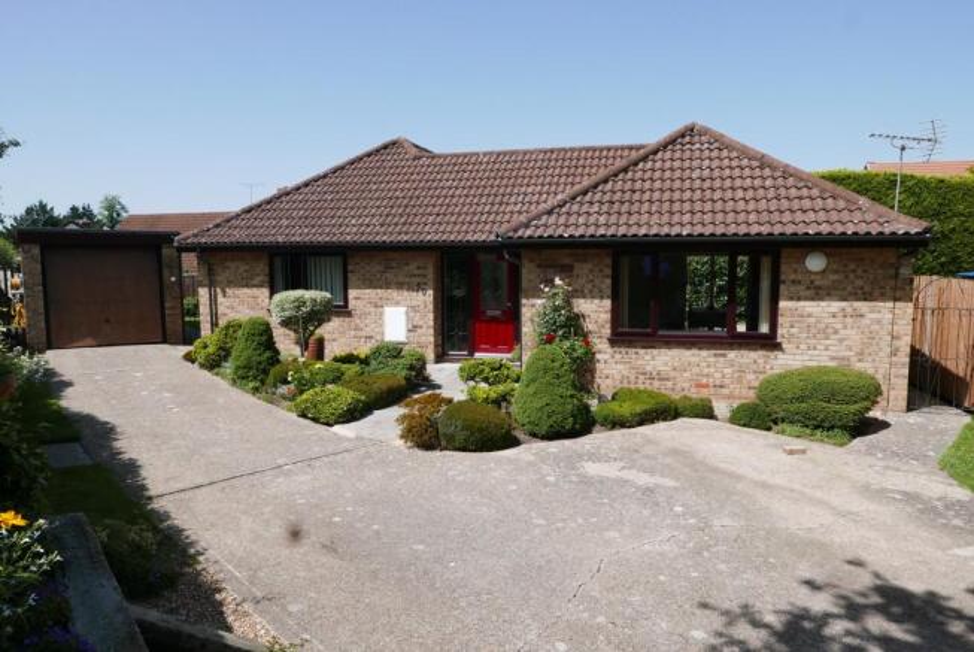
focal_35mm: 24
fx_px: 650
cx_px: 487
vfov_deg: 53.3
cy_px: 326
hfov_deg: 73.7
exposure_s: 1/800
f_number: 5.6
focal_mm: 10.9
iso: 200
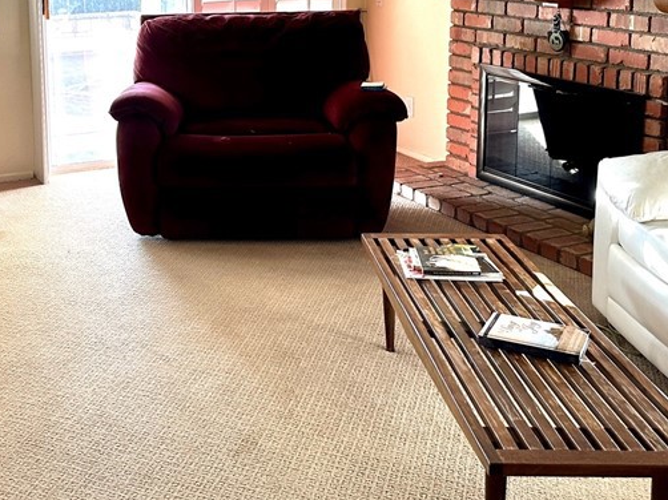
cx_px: 136
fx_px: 945
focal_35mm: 49
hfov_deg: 37.6
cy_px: 70
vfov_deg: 28.7
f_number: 1.78
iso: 160
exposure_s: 1/121
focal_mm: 6.86
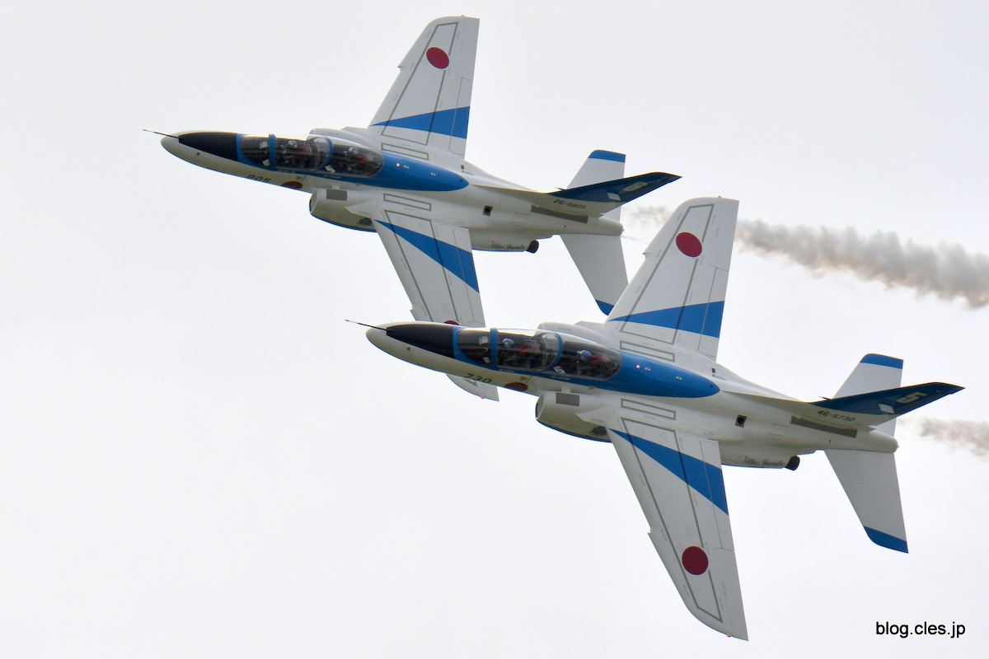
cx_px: 494
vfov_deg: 2.4
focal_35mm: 585
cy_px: 330
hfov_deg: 3.5
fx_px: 16070
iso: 180
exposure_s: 1/2500
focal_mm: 390
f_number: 8
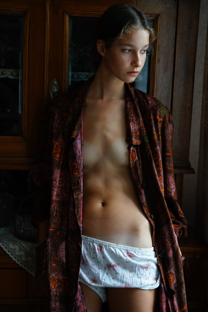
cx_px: 104
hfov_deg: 27.0
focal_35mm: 50
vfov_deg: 39.6
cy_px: 156
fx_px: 433
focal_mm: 50
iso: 1000
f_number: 2.8
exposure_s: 1/125
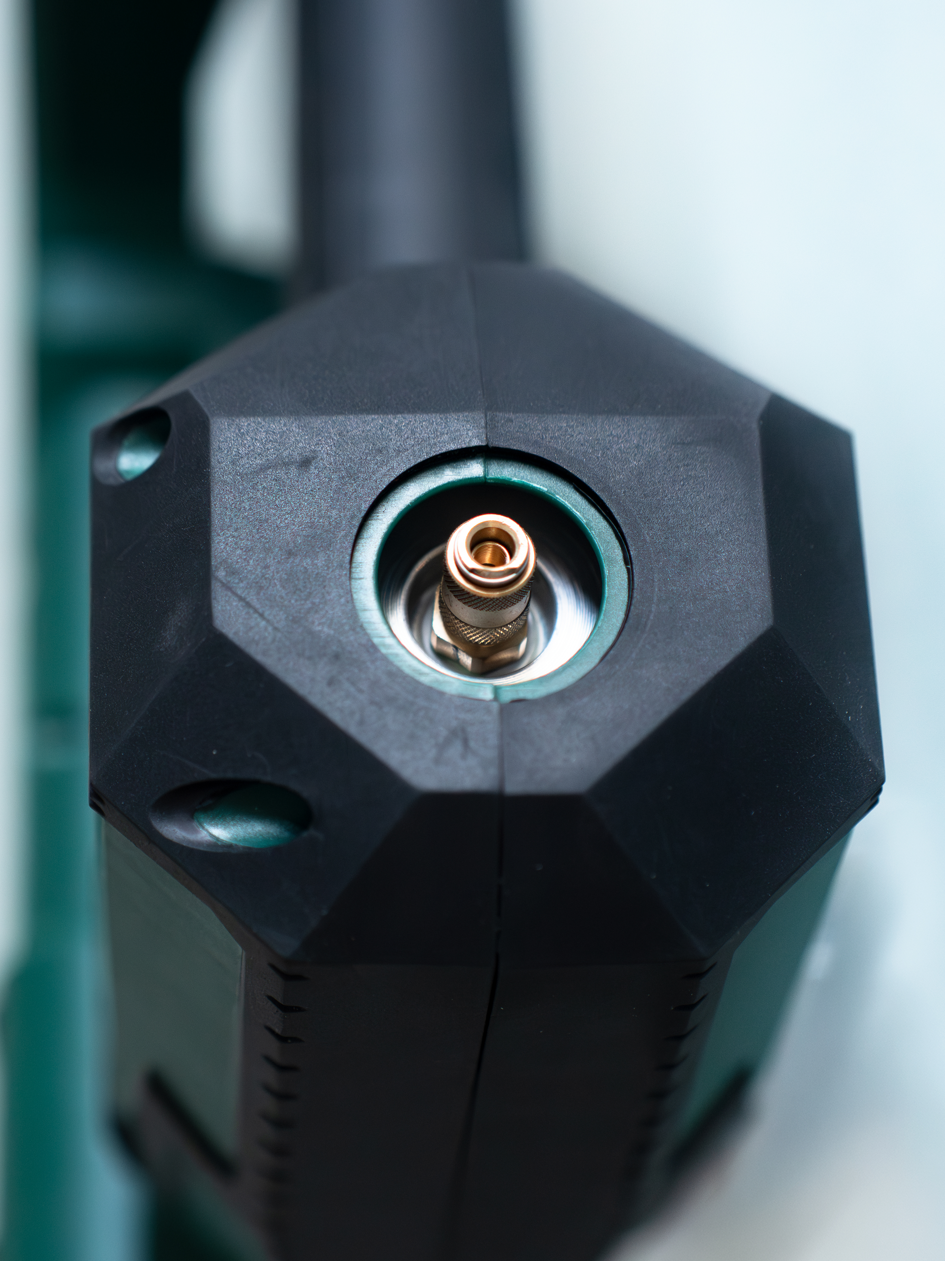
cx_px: 472
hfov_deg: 17.2
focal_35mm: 86
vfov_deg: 22.8
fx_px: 3130
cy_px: 630
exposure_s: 1/400
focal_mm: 43
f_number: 2
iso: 1600
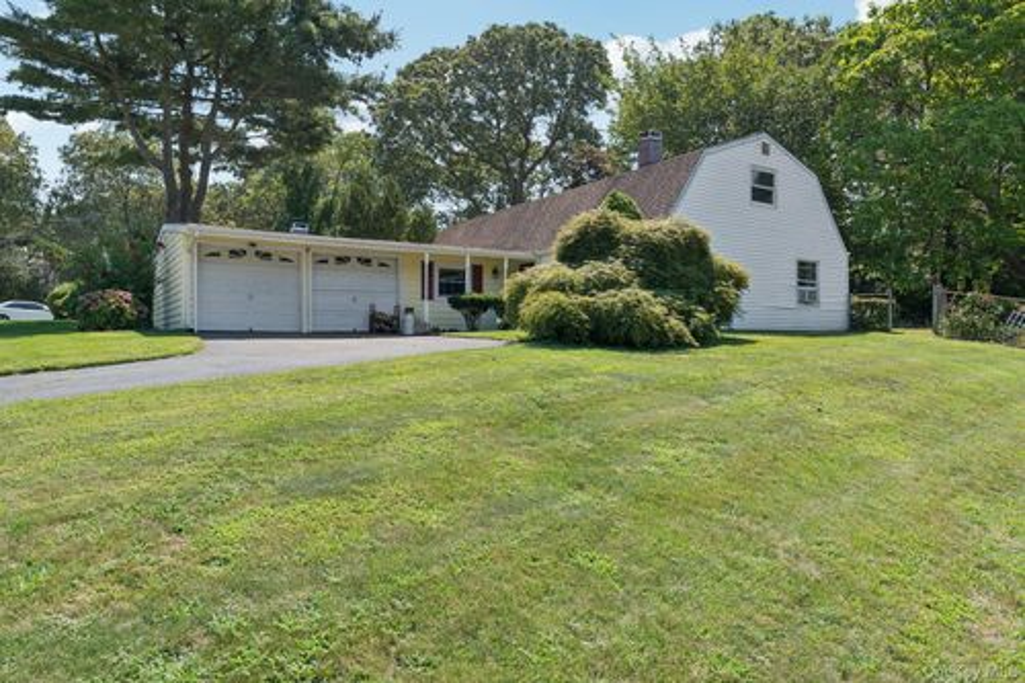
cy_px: 342
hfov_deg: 73.8
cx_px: 512
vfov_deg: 53.1
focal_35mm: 24
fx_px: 683
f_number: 9
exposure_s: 1/200
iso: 160
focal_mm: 24
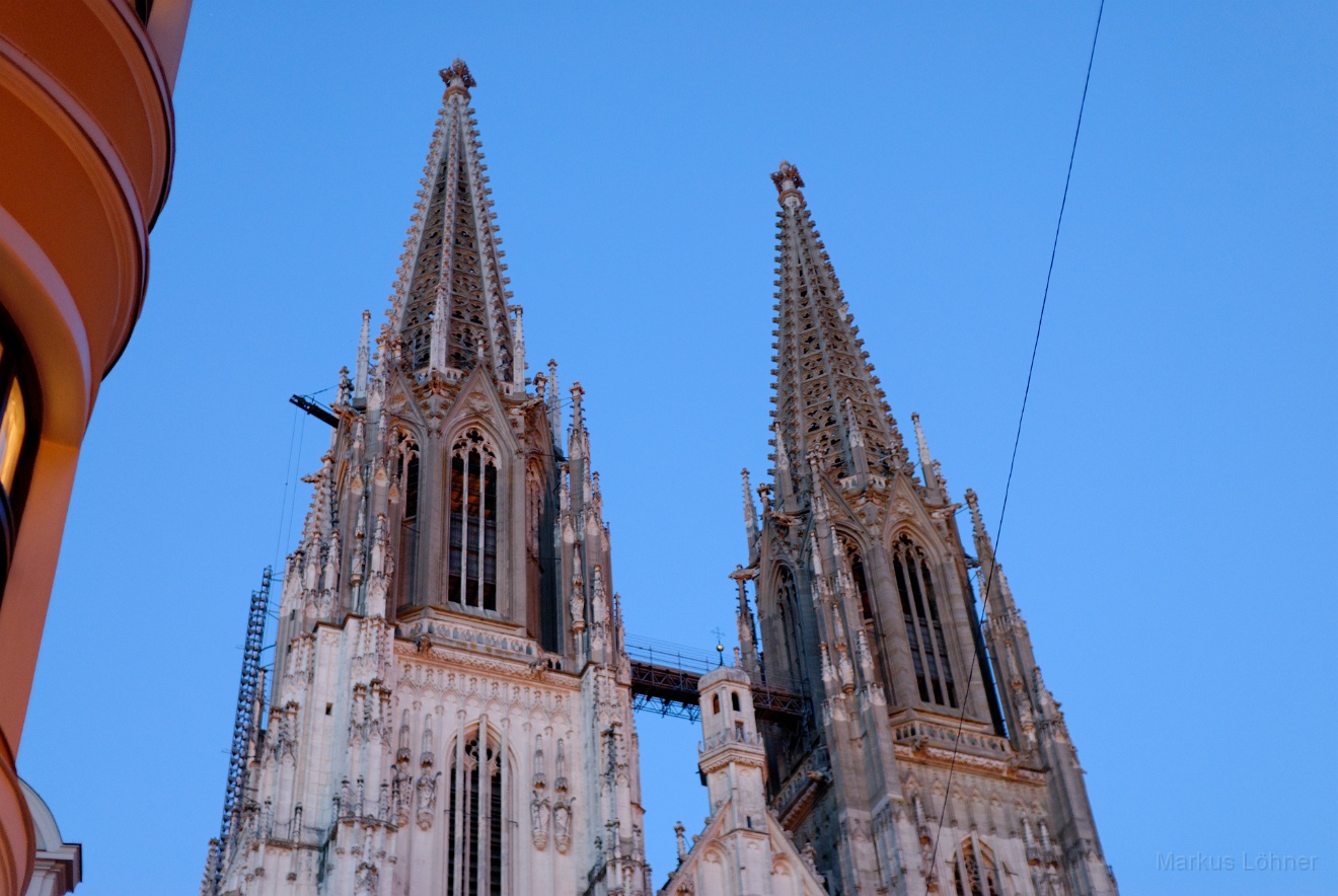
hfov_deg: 43.6
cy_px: 448
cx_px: 669
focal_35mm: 45
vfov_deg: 30.0
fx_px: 1675
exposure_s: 1/60
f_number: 1.4
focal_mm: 30
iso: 320
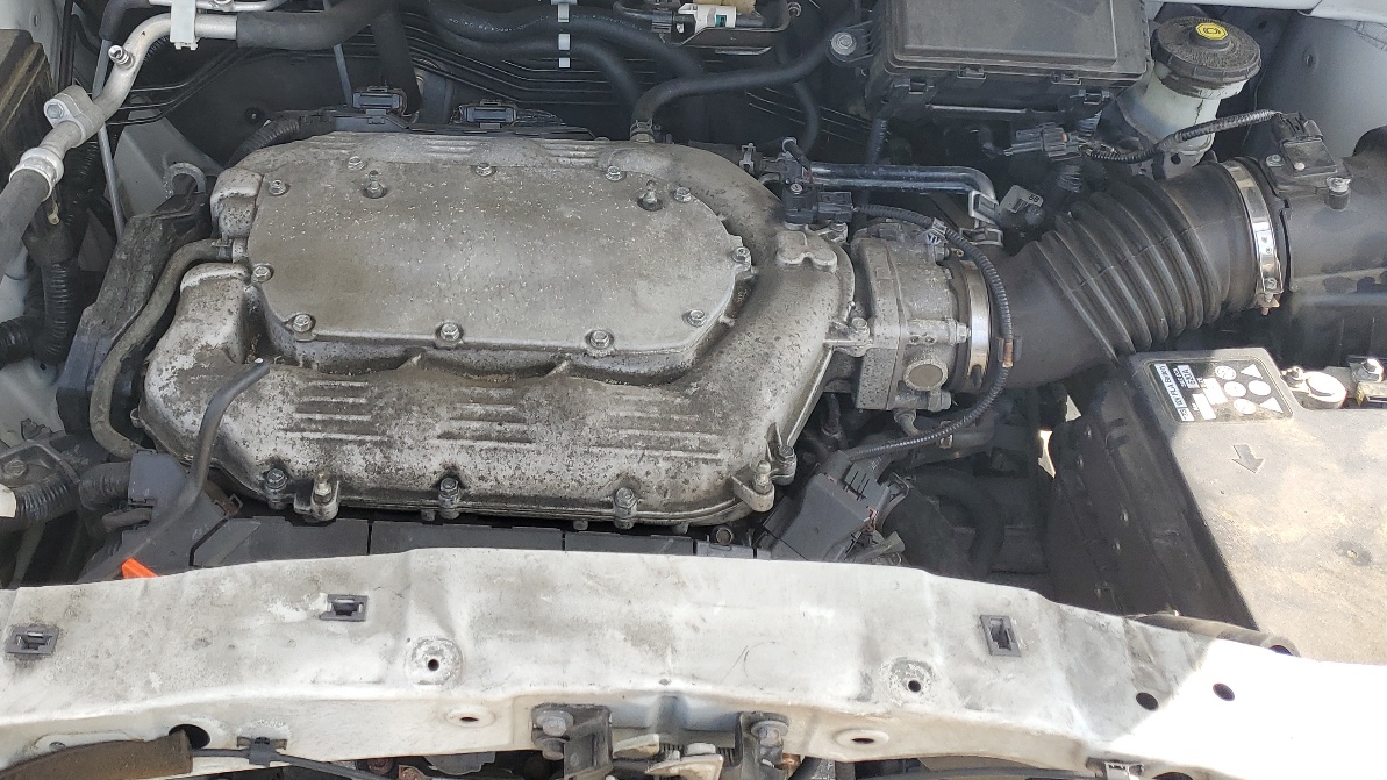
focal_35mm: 38
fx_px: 1398
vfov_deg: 30.1
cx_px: 495
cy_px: 107
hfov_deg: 52.1
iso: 50
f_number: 1.5
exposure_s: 1/556
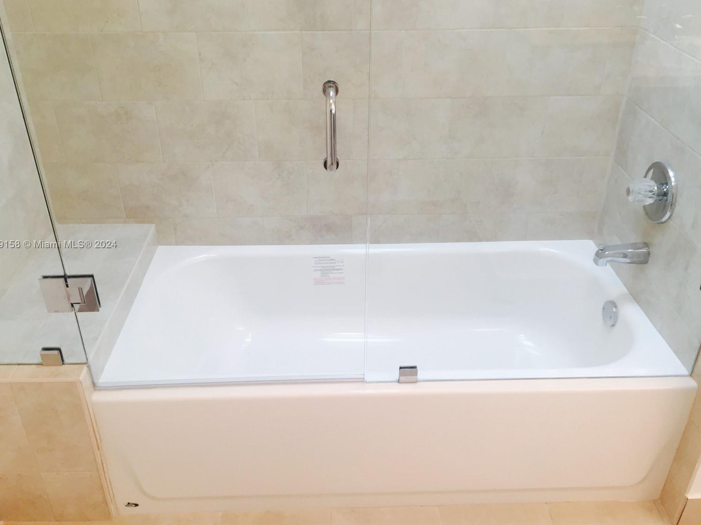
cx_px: 341
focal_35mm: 31
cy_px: 245
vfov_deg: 45.4
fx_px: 628
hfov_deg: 58.3
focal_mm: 4.15
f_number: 2.2
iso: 32
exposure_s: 1/40
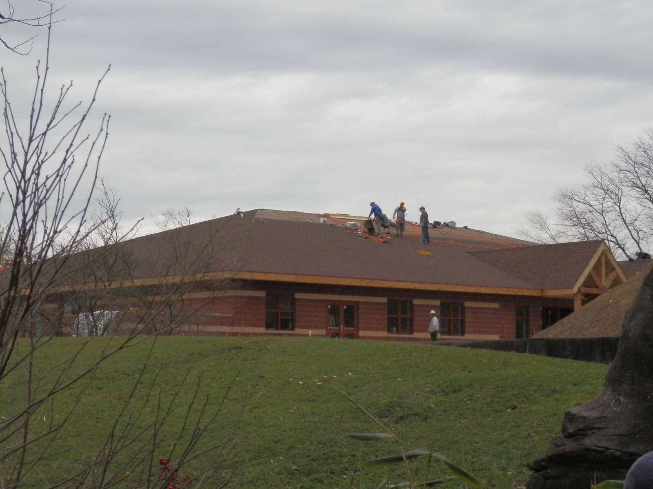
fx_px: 1660
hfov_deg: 22.3
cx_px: 326
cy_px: 244
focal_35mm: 88
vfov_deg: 16.8
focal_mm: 15.8
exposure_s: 1/500
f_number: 4.8
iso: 250
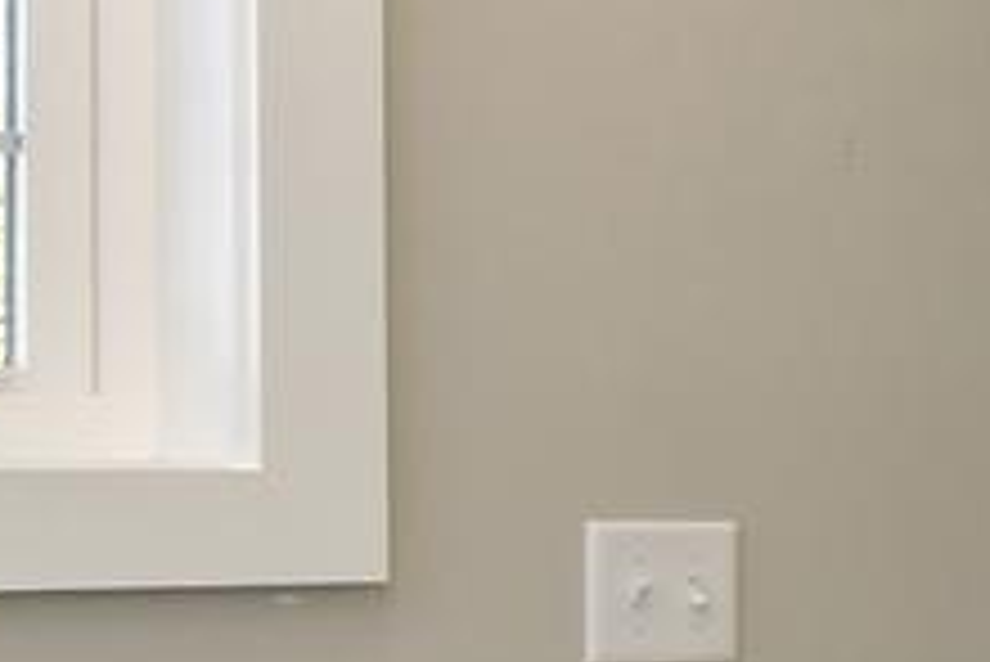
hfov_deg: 10.9
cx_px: 3028
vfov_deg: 11.6
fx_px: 3247
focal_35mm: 118
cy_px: 504
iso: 400
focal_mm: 12
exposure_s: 1/50
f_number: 7.1
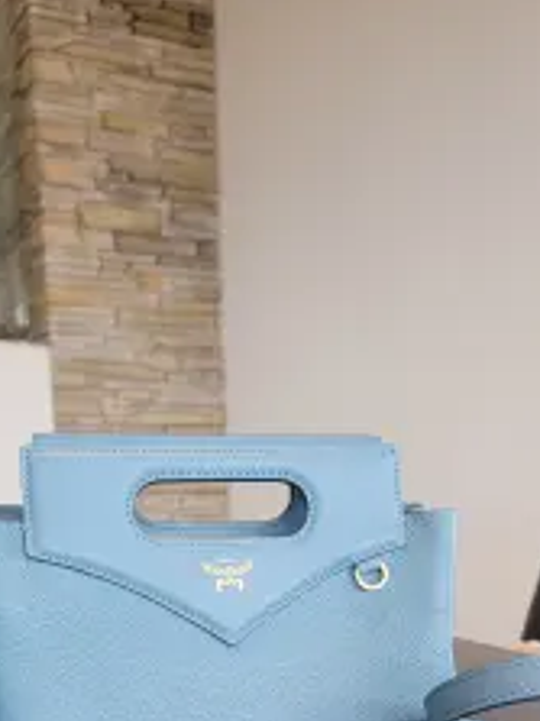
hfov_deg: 33.6
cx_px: 272
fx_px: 895
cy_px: 630
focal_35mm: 43
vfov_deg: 40.9
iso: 200
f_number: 1.8
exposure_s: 1/100
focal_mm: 6.7
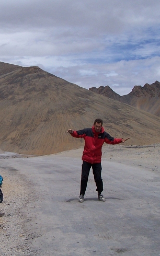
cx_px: 28
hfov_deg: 24.0
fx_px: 370
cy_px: 127
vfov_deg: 38.2
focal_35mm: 53
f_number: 5.6
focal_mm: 5.6
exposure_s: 1/1500
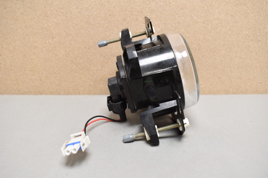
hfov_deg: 57.2
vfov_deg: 40.0
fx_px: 246
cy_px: 89
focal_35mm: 33
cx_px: 134
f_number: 5.6
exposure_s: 1/60
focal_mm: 22
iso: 640
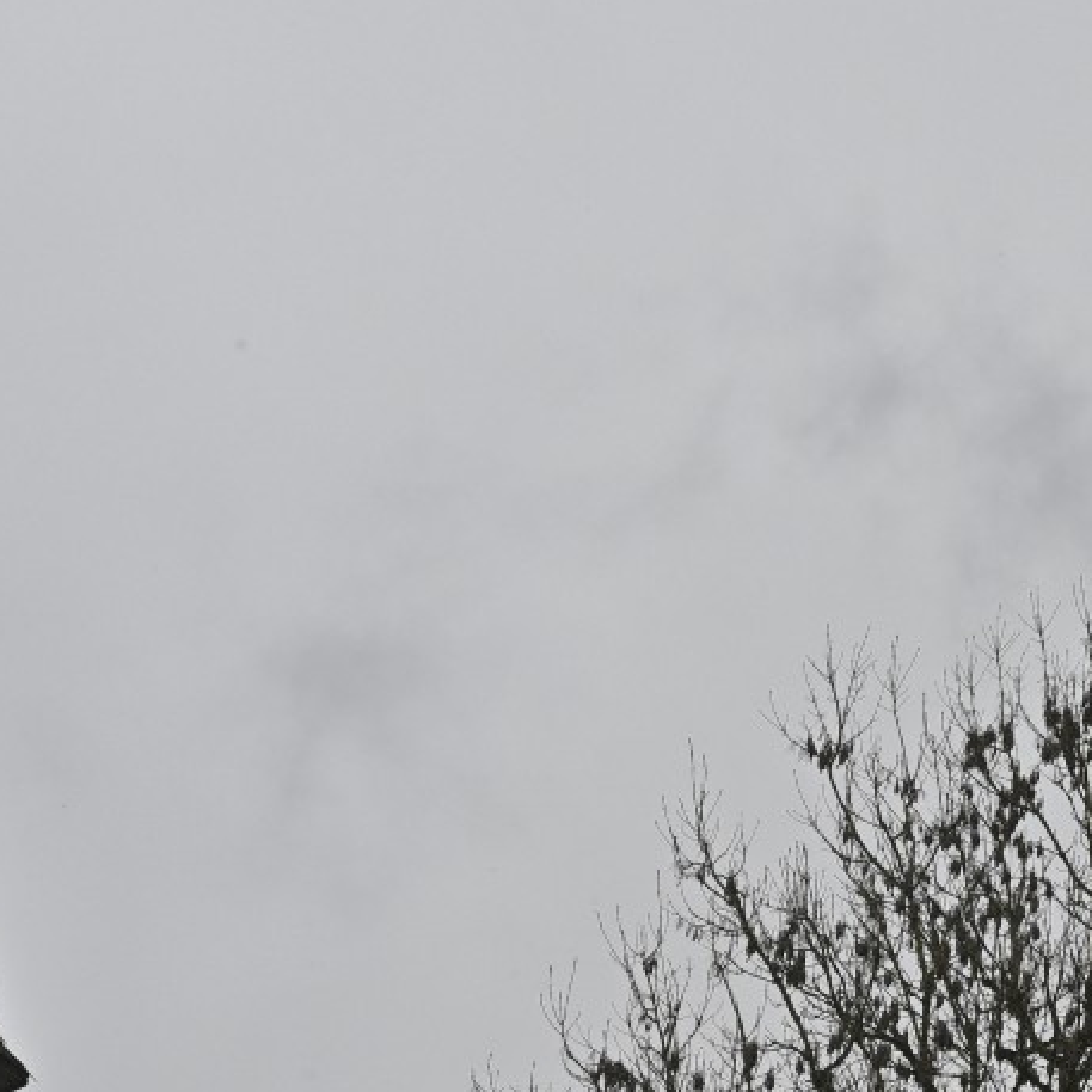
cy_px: 664
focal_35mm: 166
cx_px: 1065
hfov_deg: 10.5
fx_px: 5925
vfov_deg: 10.5
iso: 200
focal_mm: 55
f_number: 8
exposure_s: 1/250
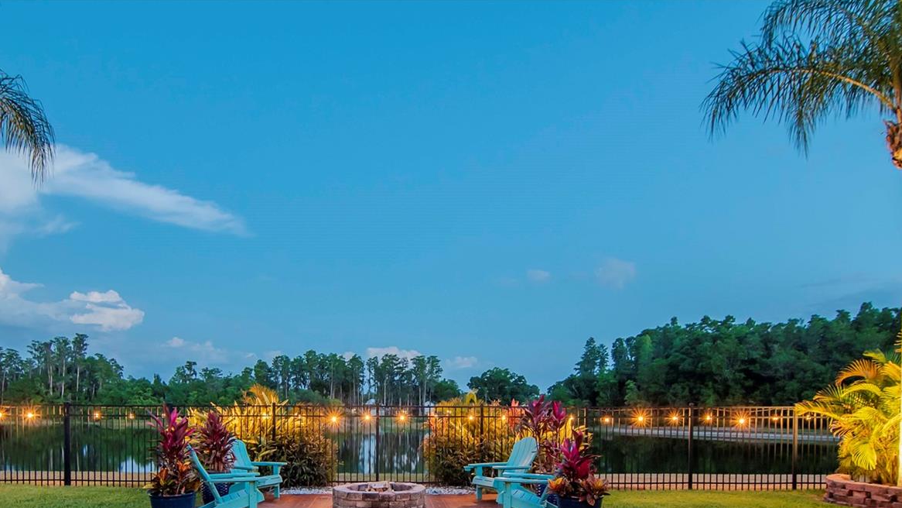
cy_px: 411
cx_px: 383
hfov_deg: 76.5
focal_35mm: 24
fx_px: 567
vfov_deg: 45.6
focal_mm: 11
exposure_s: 1/1.25
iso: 500
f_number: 6.3
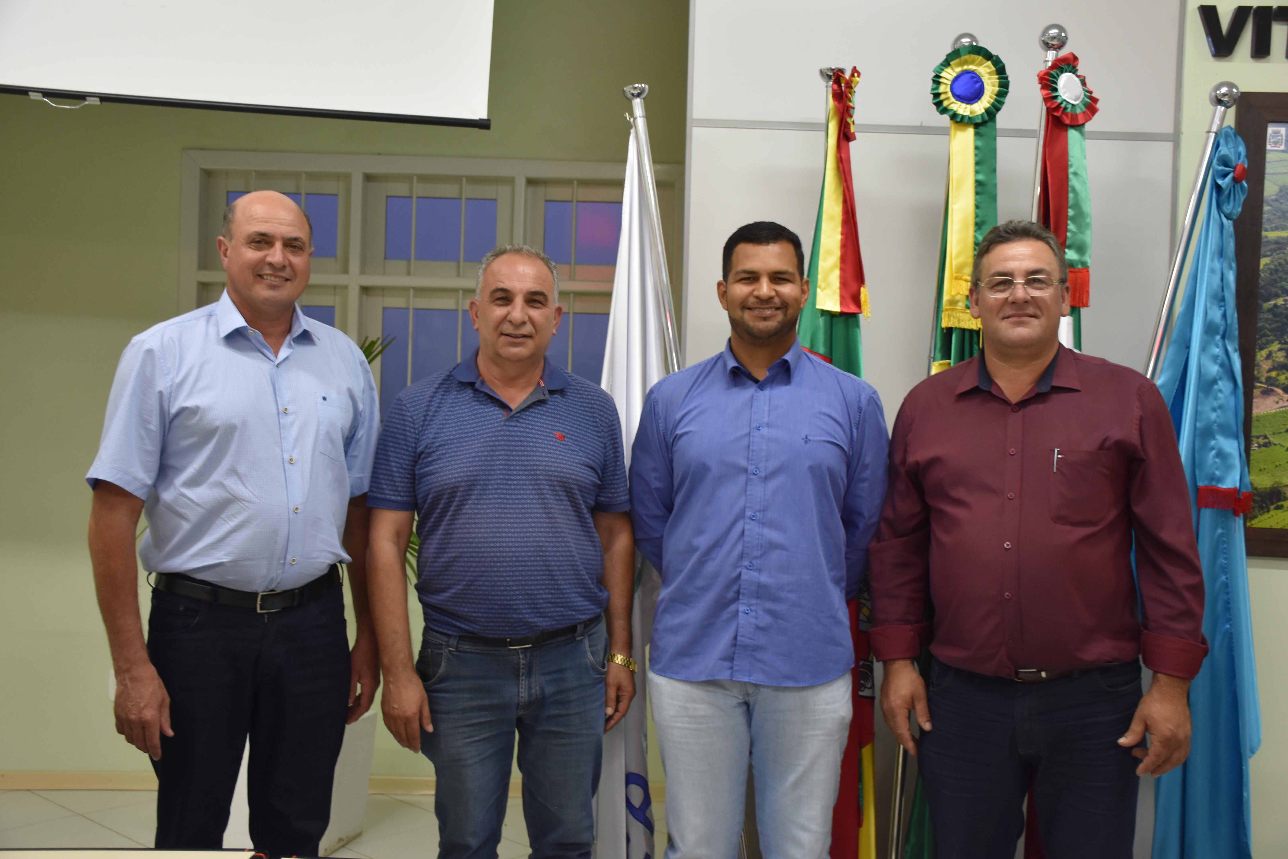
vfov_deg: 34.2
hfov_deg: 49.5
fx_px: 1396
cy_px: 430
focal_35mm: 39
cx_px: 644
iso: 1000
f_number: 4
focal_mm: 26
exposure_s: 1/60
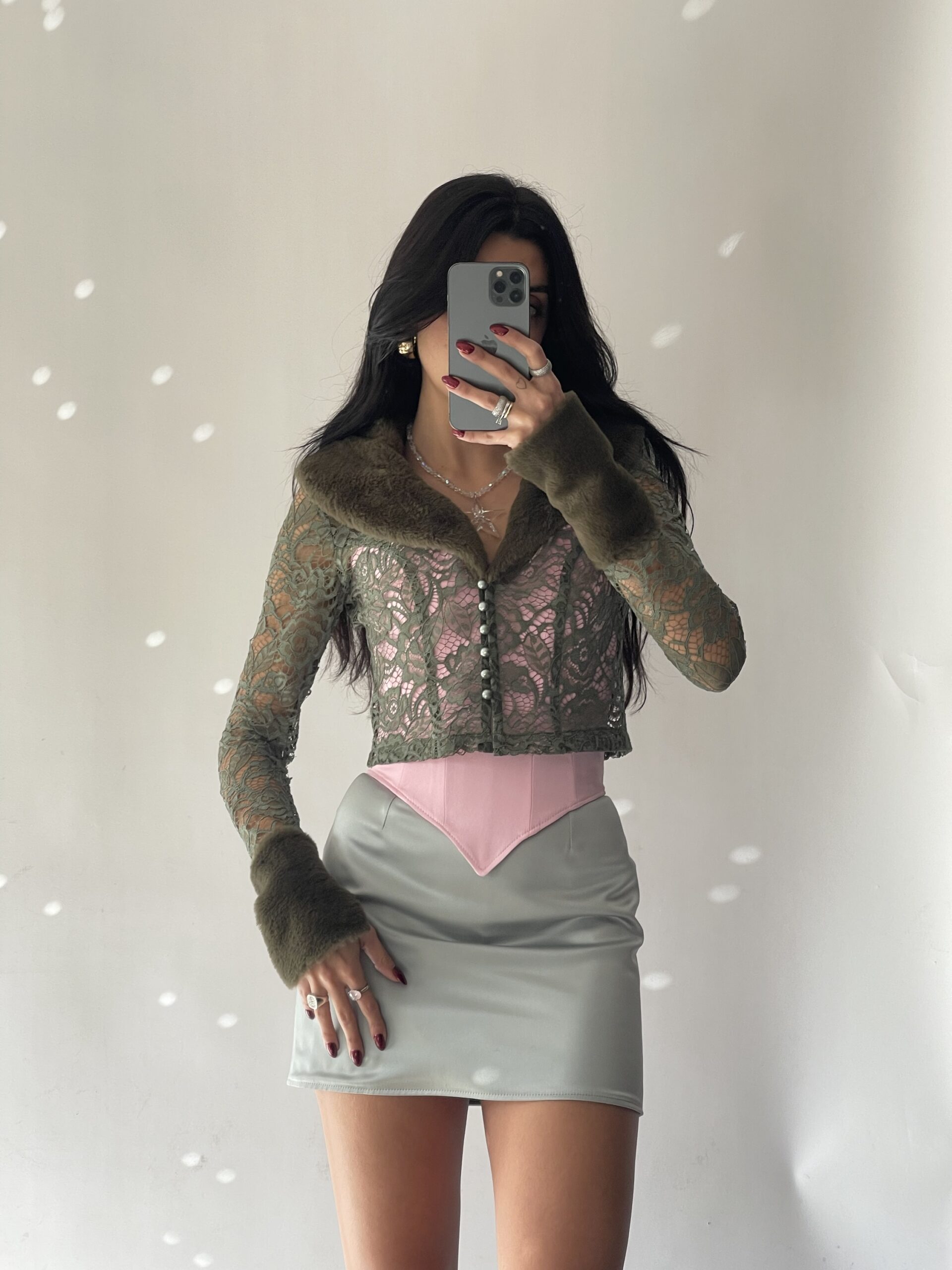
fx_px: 2347
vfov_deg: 30.3
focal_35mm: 64
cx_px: 476
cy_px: 635
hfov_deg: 22.9
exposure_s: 1/99
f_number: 2.2
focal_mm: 7.5
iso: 25
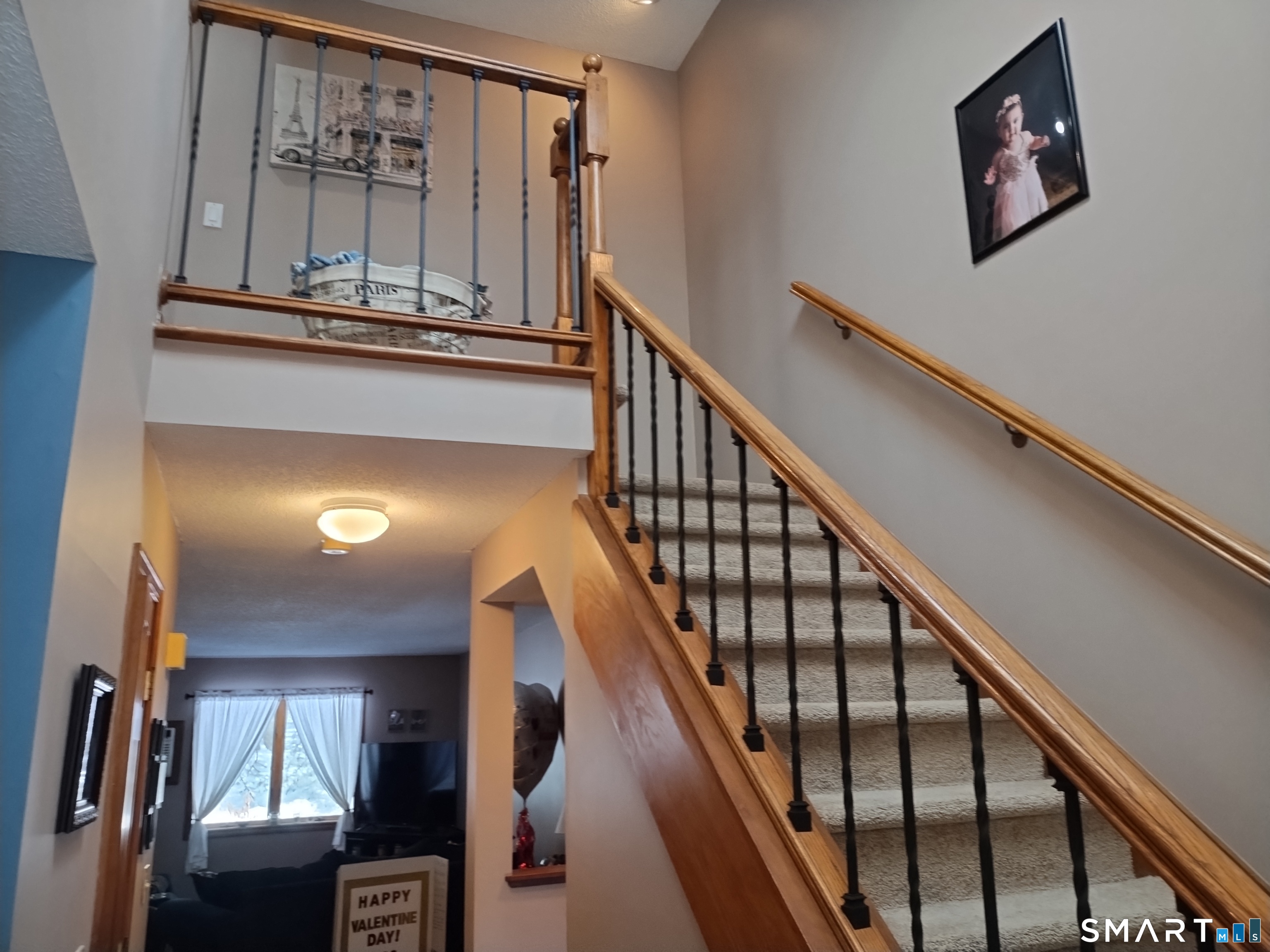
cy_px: 476
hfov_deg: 69.4
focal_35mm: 25
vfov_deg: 54.9
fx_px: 917
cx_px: 635
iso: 122
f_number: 1.7
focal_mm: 4.71
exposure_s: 1/60
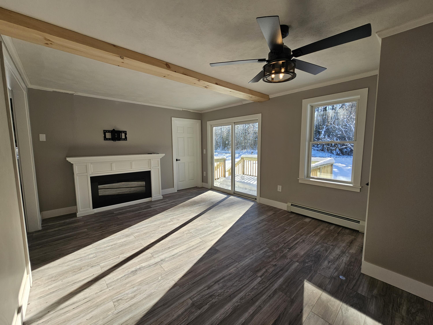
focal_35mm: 13
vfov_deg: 89.9
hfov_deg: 106.2
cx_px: 216
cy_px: 162
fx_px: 163
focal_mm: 2.2
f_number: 2.2
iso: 50
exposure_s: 1/468
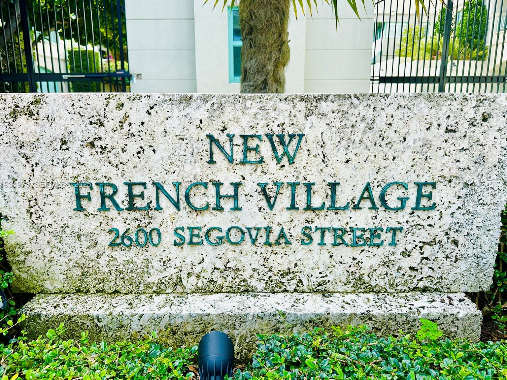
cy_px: 185
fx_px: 366
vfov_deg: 54.9
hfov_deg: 69.4
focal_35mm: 25
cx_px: 253
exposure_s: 1/1227
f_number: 1.78
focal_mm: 6.86
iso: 80
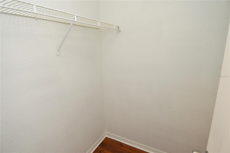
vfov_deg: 67.3
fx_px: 115
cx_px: 115
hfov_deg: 90.1
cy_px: 76
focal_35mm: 18
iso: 450
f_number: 4
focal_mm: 12
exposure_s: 1/60
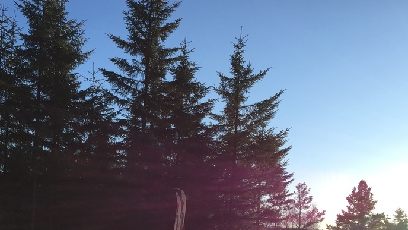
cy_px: 208
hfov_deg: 42.8
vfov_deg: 24.7
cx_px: 121
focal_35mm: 47
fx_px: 508
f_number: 2.2
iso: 32
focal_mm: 4.15
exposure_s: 1/1041
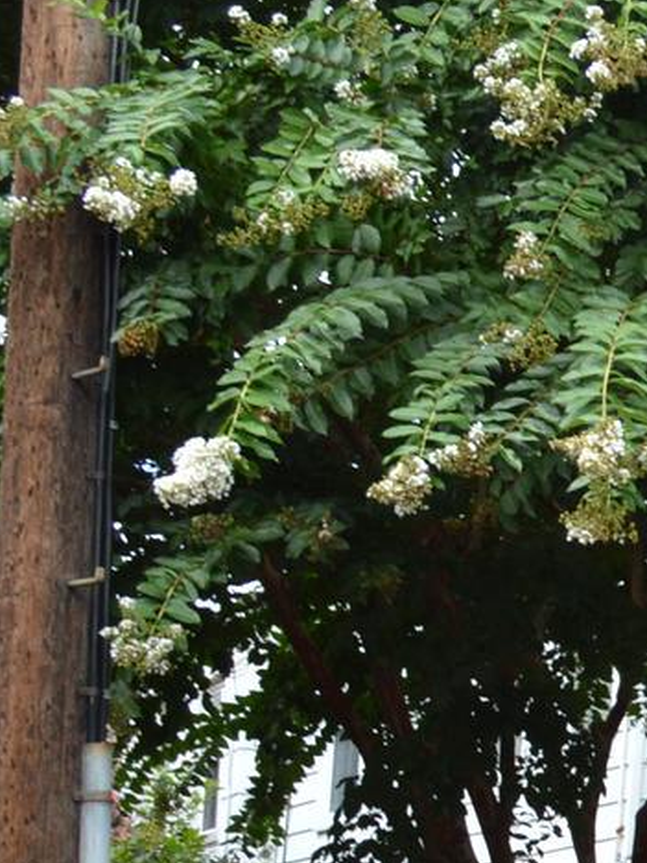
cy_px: 860
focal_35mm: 126
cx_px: 1591
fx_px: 3140
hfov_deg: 10.1
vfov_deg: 15.4
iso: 280
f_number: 5.6
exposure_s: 1/125
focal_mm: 20
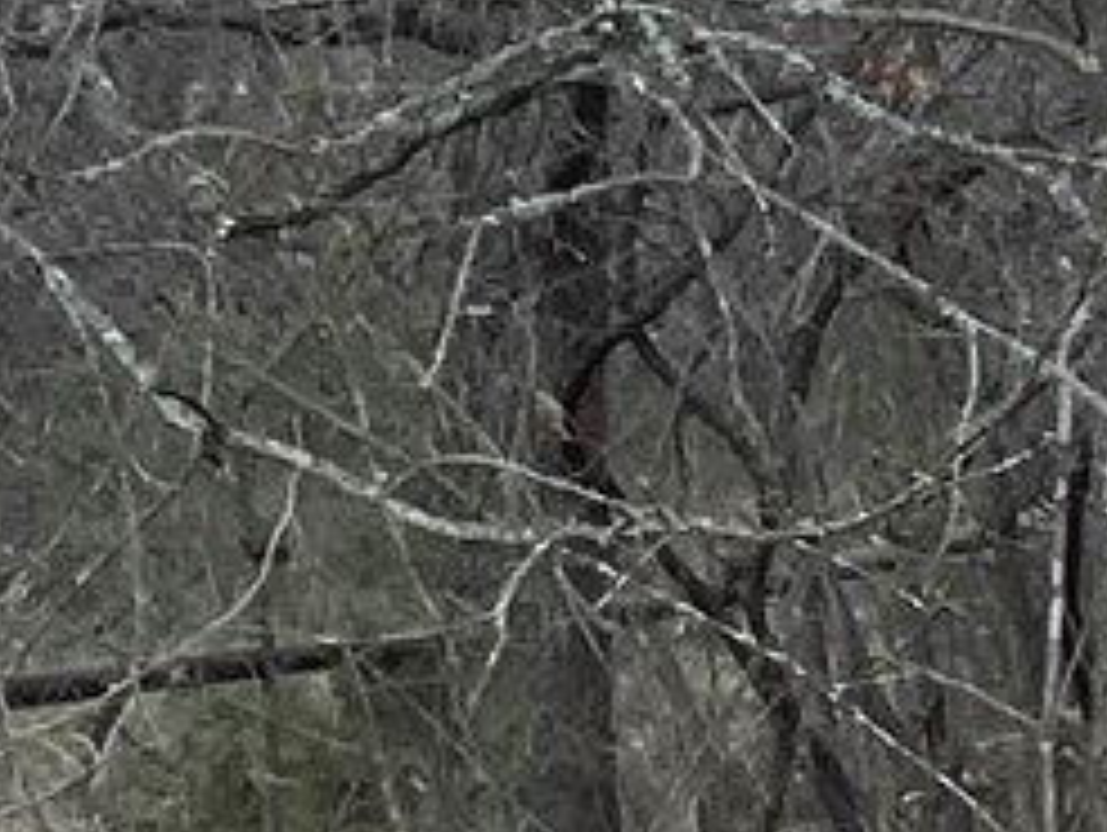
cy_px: 54
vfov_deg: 7.6
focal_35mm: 195
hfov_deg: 7.7
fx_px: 6242
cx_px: 4086
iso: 100
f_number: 1.6
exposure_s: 1/121
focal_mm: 5.1
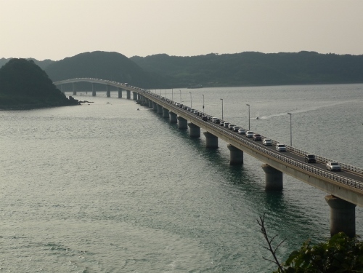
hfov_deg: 23.8
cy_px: 136
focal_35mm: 82
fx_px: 860
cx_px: 182
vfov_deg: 18.0
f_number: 13
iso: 100
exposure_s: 1/200
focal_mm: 13.6
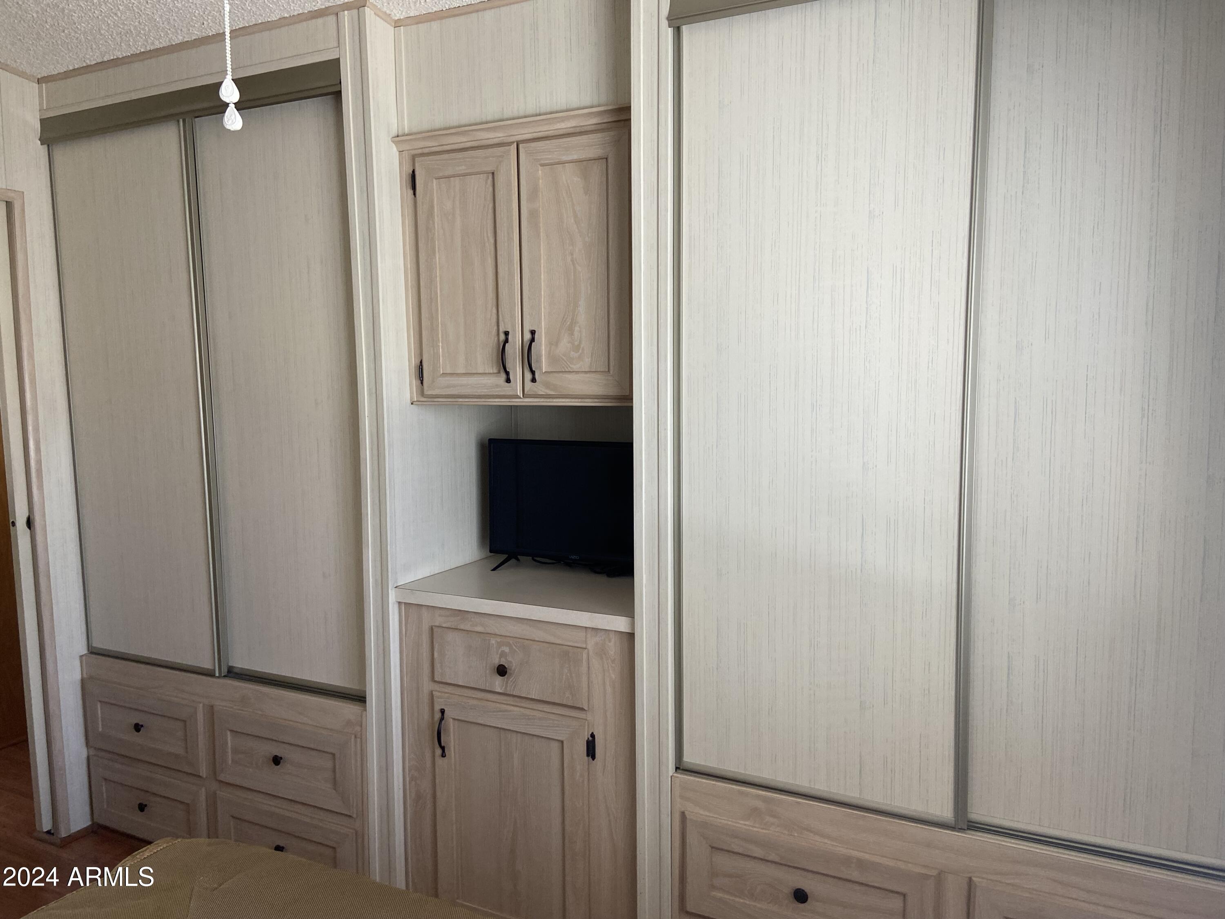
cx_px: 612
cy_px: 460
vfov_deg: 53.1
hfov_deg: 67.3
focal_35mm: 26
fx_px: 920
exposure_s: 1/121
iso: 125
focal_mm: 4.25
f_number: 1.8
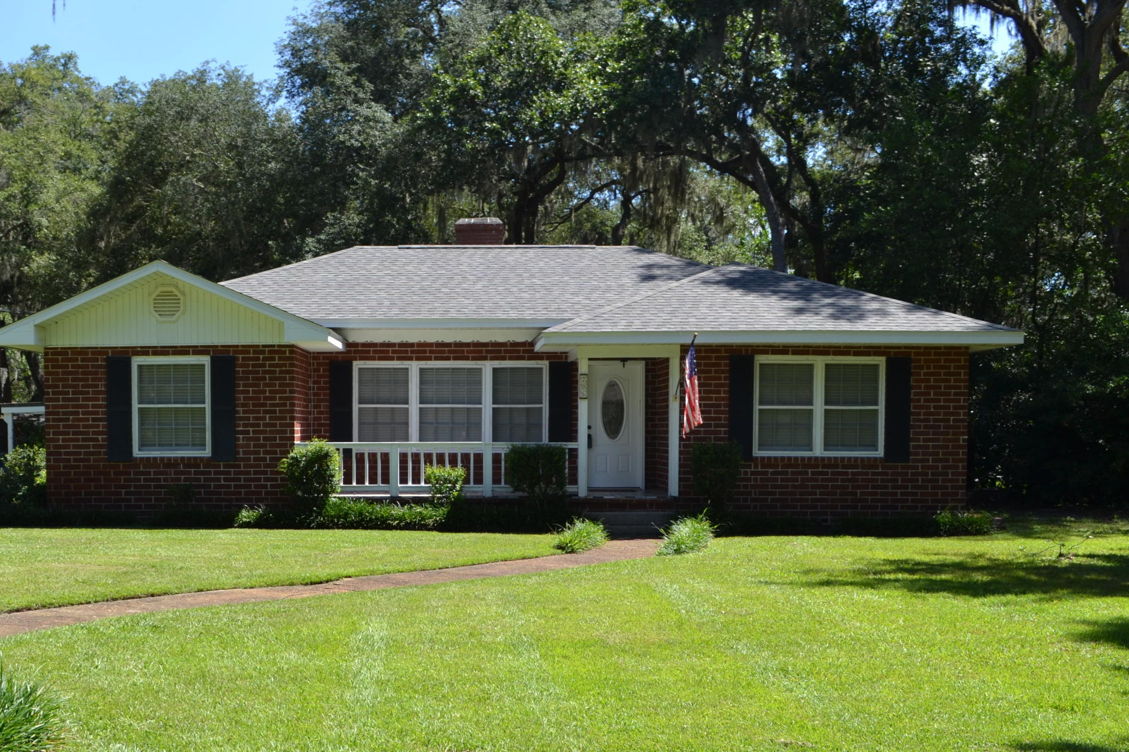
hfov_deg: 48.1
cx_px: 430
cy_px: 490
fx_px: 1254
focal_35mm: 40
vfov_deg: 33.2
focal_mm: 18
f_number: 6.3
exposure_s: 1/160
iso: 100
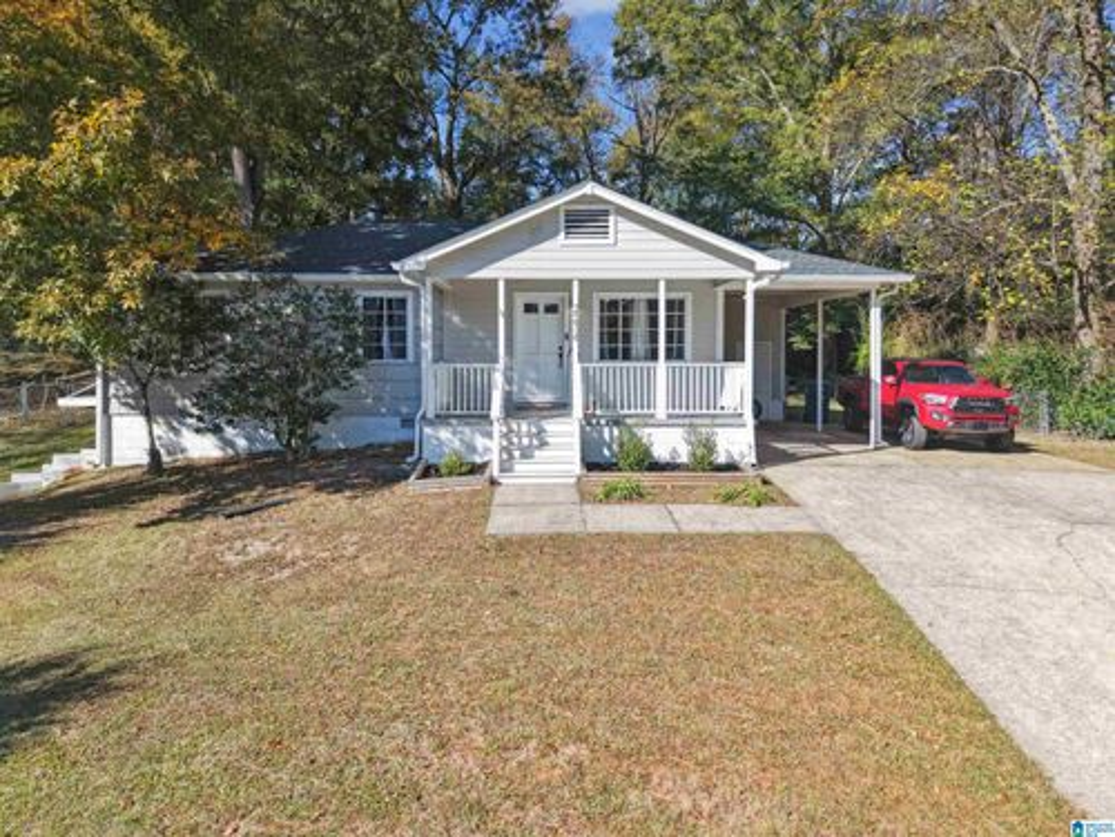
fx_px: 773
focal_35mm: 24
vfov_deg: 56.8
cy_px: 418
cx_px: 558
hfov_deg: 71.6
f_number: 1.8
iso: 210
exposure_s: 1/2500
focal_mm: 8.7
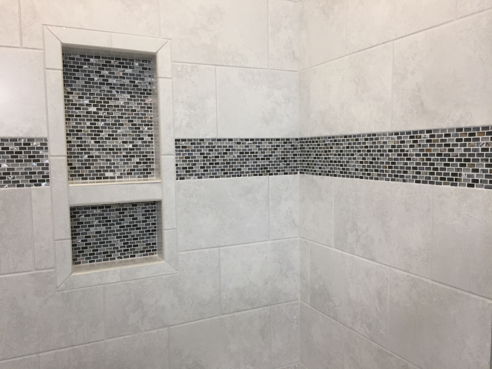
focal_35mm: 29
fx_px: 412
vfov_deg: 48.2
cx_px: 246
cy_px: 184
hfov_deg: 61.7
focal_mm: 4.15
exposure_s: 1/30
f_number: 2.2
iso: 50
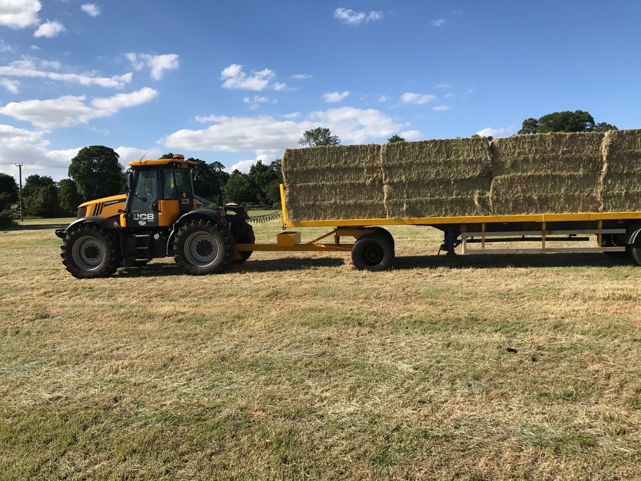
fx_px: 518
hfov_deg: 63.4
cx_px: 320
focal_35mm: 28
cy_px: 240
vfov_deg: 49.7
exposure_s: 1/2519
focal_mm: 3.99
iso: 20
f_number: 1.8
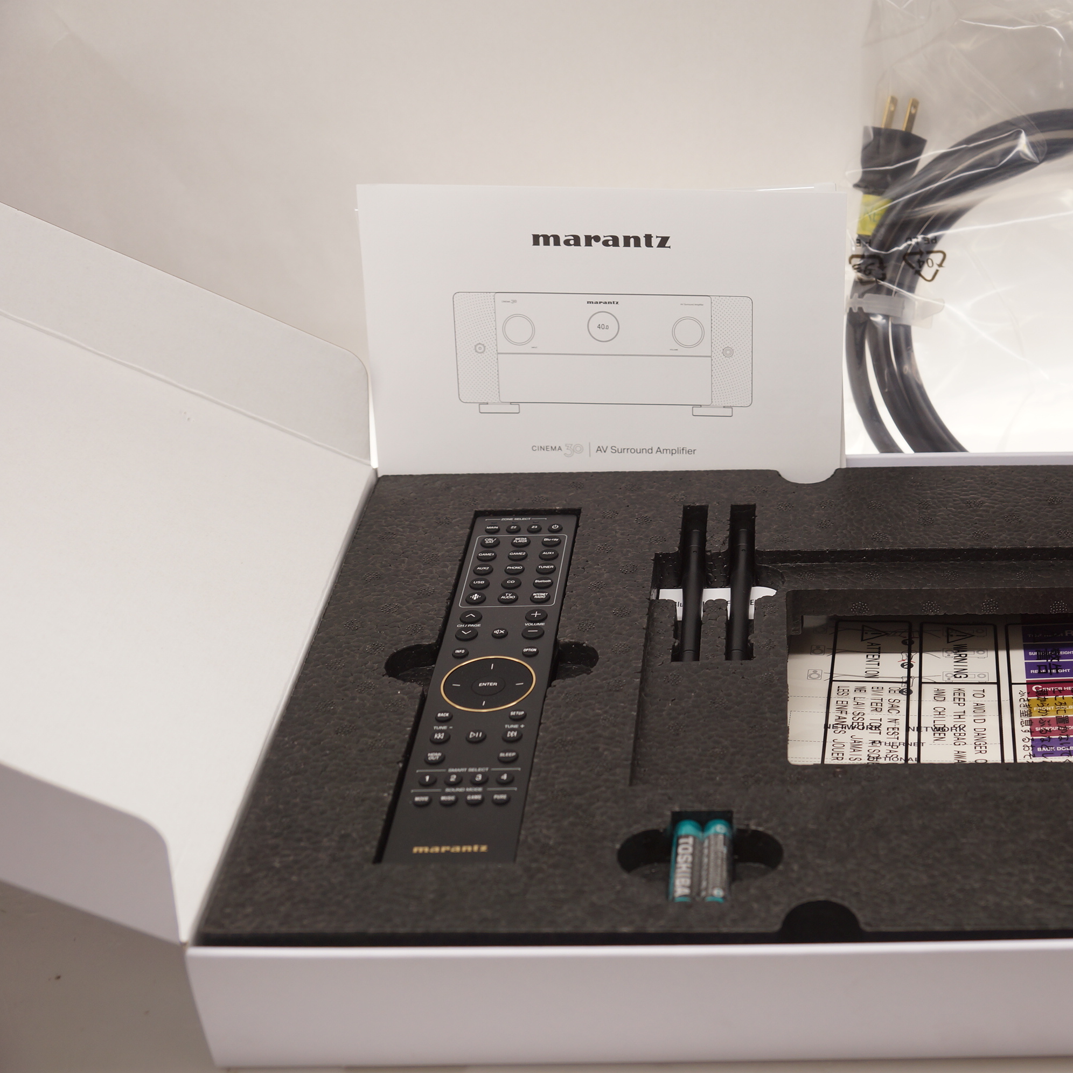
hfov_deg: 33.4
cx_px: 791
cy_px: 535
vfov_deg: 34.0
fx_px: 1753
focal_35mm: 50
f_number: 3.5
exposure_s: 1/125
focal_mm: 26
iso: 100
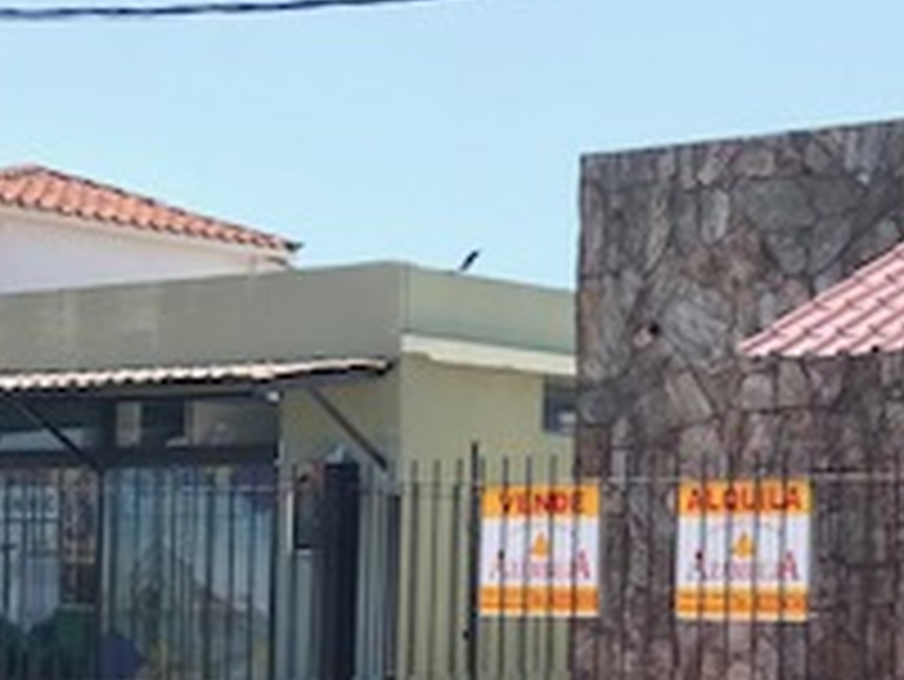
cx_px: 1390
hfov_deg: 19.1
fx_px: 2326
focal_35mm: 89
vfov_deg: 16.5
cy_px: 567
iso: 20
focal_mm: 3.99
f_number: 1.8
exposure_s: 1/1429
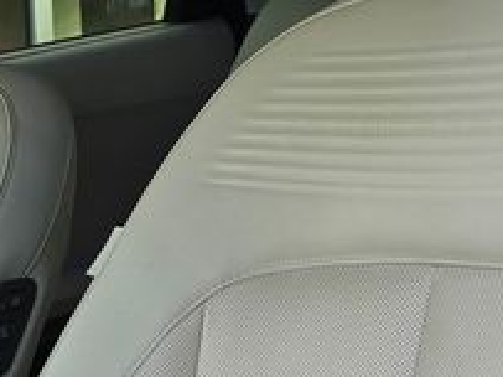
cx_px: -45
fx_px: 1685
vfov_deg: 11.9
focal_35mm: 116
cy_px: 635
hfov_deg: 16.5
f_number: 1.7
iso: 20
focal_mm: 6.3
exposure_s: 1/180
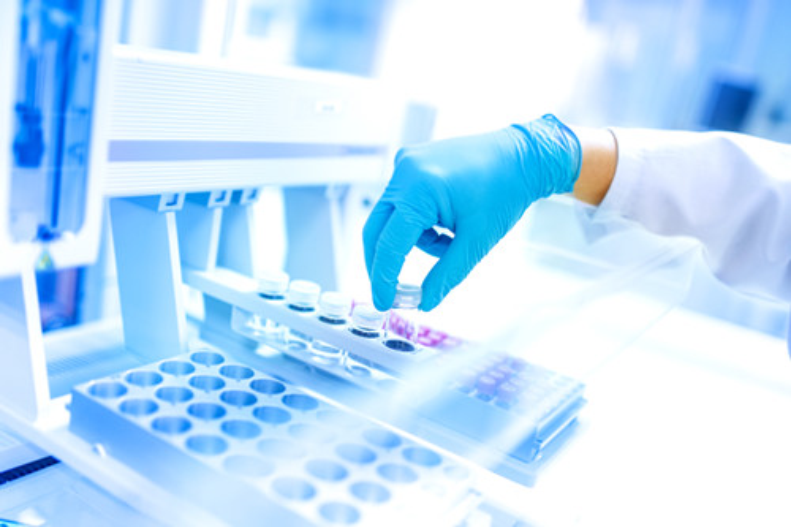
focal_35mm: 35
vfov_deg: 37.8
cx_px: 396
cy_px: 264
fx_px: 769
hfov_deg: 54.5
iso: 800
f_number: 1.4
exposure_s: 1/125
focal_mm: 35
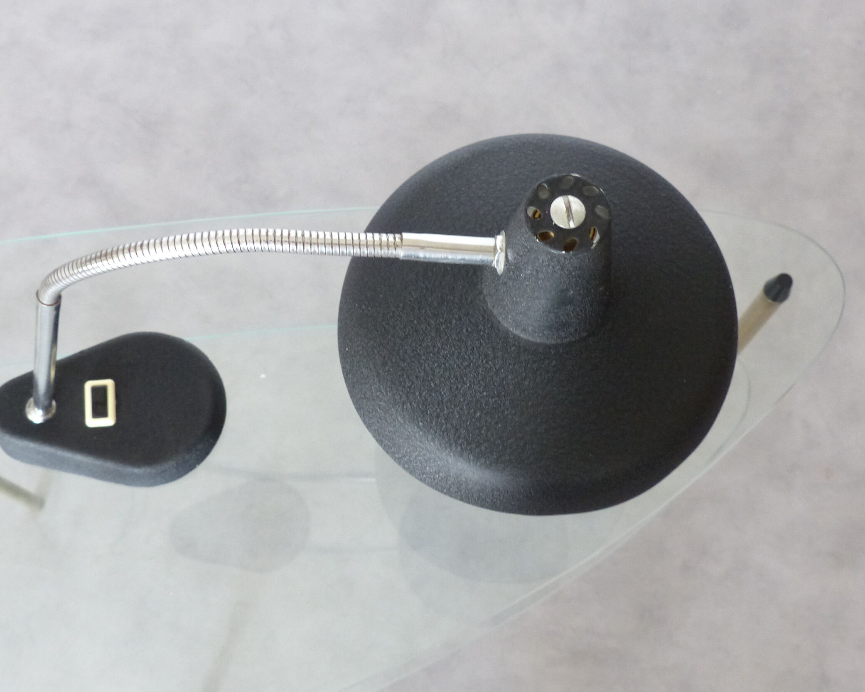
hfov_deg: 38.7
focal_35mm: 48
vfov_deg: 31.4
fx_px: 1229
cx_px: 393
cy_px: 313
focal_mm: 7.1
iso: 400
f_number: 2.8
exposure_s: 1/4
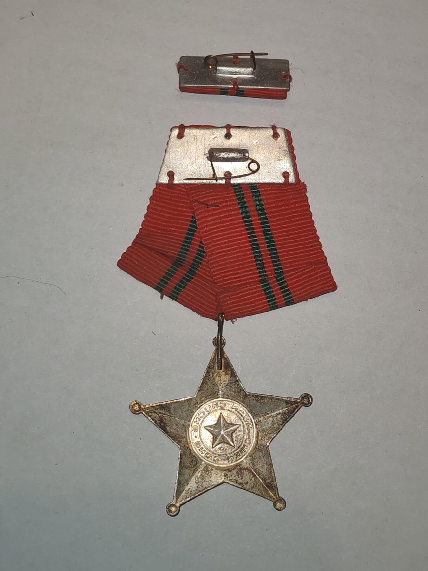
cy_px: 286
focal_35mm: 68
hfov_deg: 21.6
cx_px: 214
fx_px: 1121
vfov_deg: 28.6
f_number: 1.95
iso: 125
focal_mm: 5.52
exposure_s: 1/50
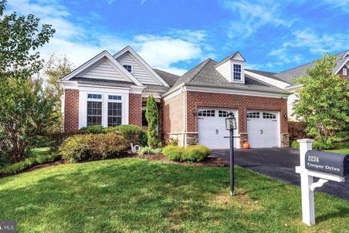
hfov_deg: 81.1
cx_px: 168
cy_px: 105
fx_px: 204
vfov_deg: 59.4
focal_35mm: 21
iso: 640
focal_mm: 19
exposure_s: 1/3200
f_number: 11
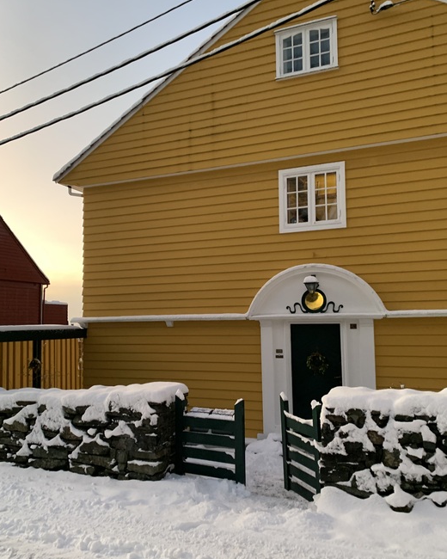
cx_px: 230
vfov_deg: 58.8
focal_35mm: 30
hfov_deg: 48.5
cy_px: 287
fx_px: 496
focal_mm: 4.25
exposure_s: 1/60
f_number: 1.8
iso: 200
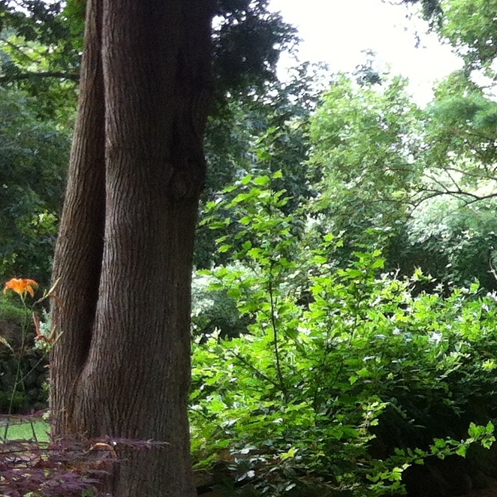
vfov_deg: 14.4
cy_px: 324
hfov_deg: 13.0
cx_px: 904
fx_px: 1965
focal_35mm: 121
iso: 125
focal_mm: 3.85
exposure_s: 1/120
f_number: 2.8
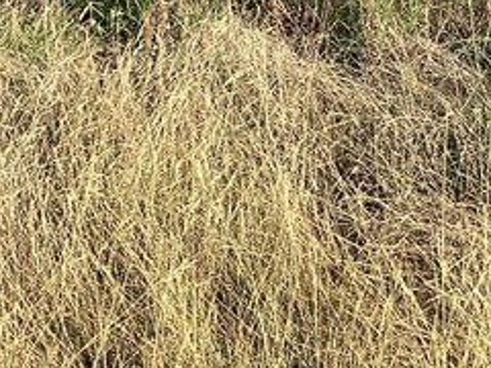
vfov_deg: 10.5
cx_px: 196
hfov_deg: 14.9
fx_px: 1872
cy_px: -309
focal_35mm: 132
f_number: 2.4
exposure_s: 1/631
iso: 25
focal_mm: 3.3
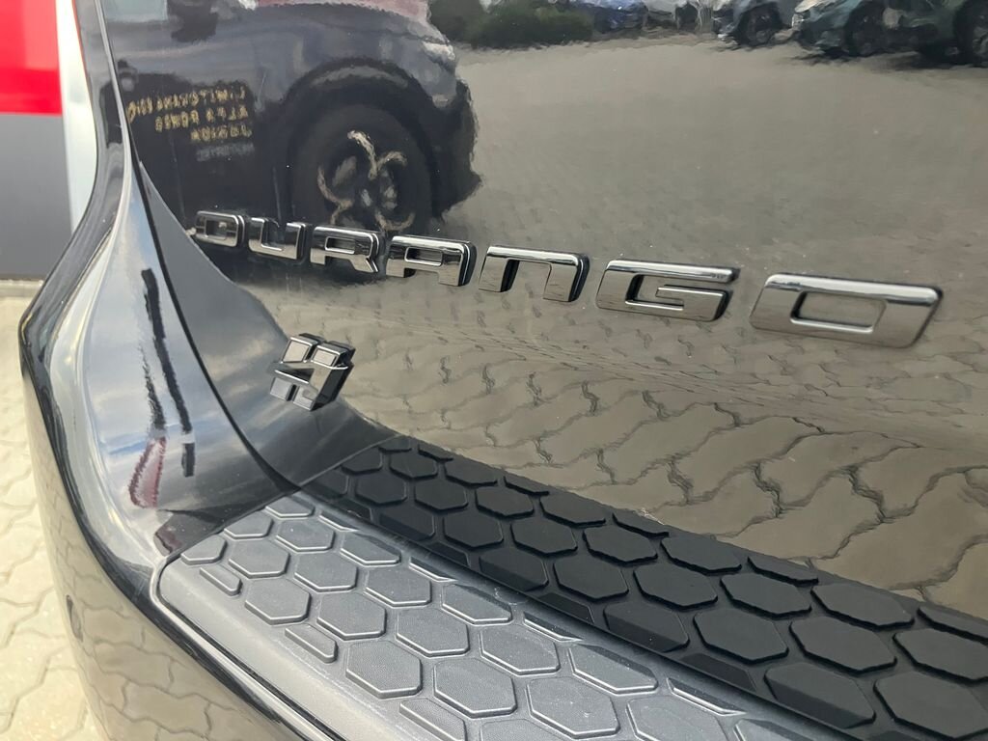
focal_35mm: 28
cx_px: 494
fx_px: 799
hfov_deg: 63.4
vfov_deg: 49.7
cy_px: 370
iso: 200
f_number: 1.8
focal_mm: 3.99
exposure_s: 1/60
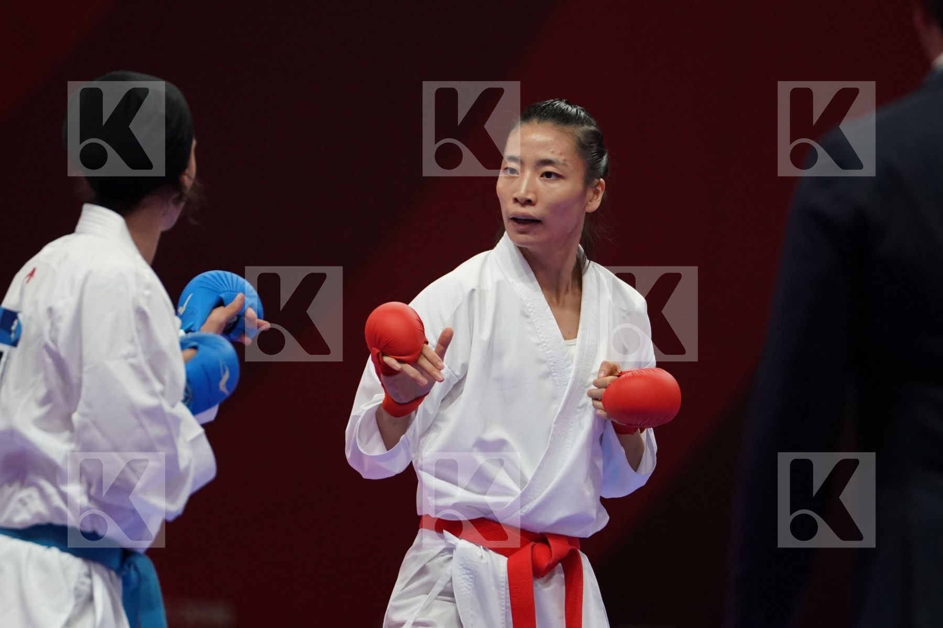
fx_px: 10713
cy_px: 314
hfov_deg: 5.0
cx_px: 472
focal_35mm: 409
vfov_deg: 3.4
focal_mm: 273
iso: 2500
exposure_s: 1/1000
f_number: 4
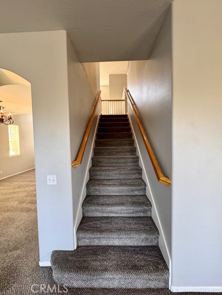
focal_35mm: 14
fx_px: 120
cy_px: 148
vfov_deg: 102.1
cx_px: 111
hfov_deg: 85.7
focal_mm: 2.22
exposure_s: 1/60
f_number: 2.2
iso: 250
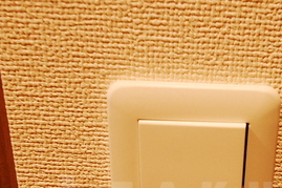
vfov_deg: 22.6
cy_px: 196
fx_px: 446
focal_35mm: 57
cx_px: 205
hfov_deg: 34.5
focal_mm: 16
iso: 1600
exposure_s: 1/50
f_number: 5.6
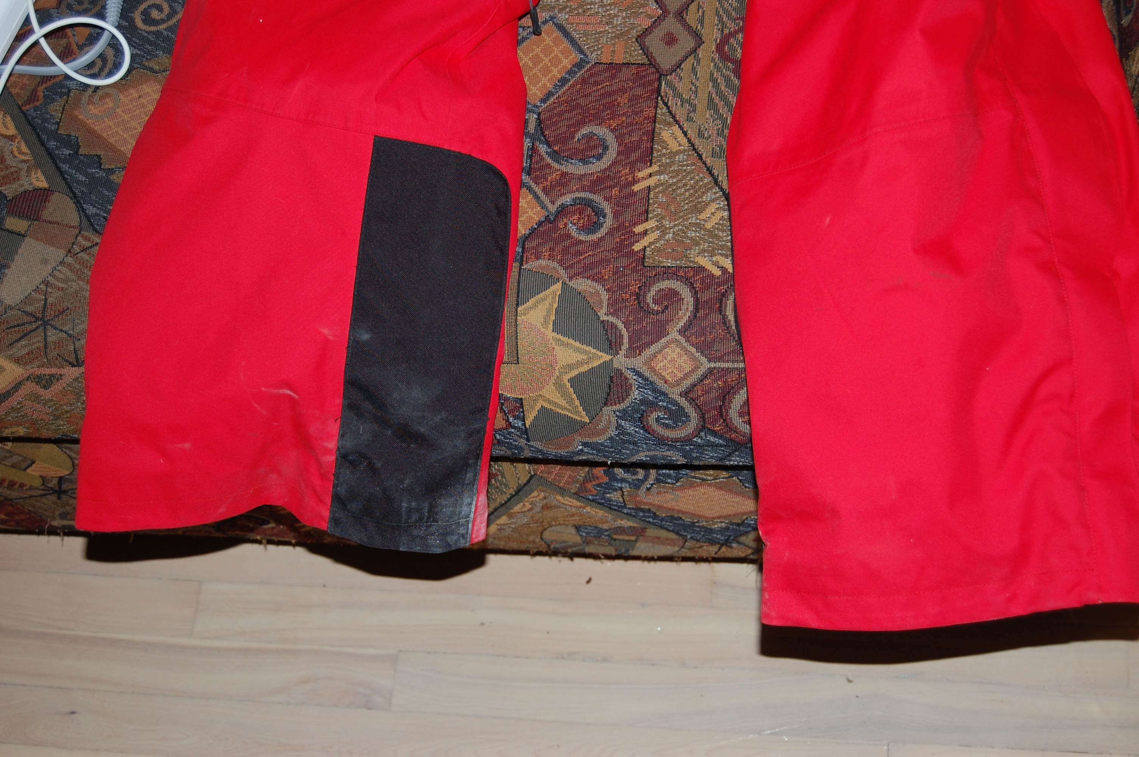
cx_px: 570
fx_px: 1660
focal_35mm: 52
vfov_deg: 25.7
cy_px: 378
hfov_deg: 37.9
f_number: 4.8
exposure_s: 1/60
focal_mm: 35
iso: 200
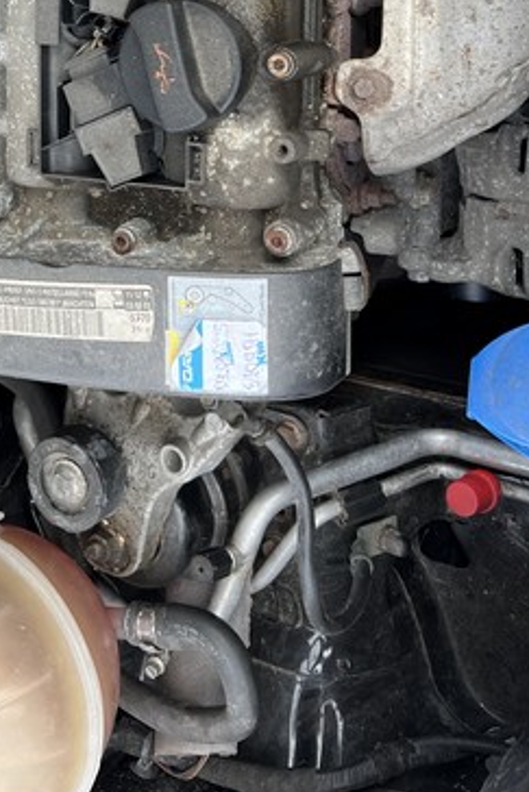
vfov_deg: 32.5
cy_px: 22
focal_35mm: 57
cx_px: 57
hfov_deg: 23.2
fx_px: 1255
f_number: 1.5
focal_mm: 5.7
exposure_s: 1/410
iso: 50
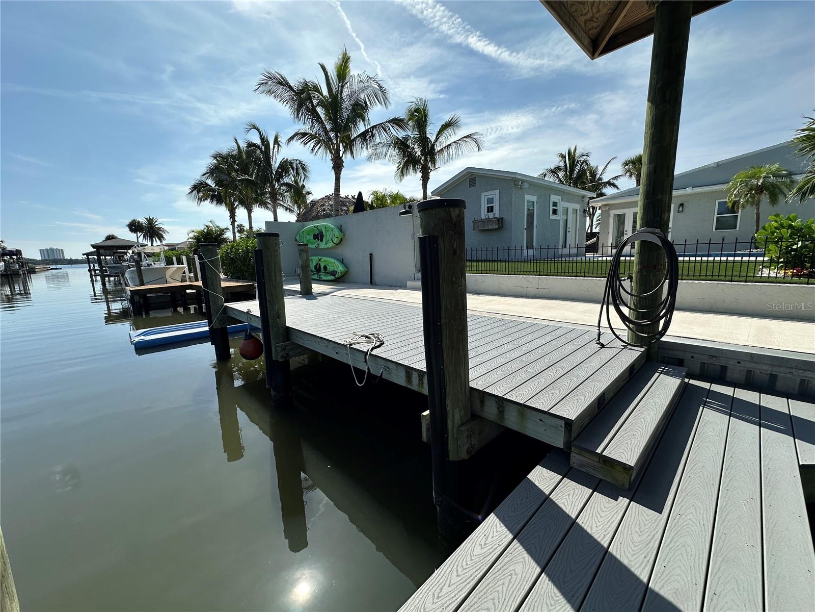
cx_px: 408
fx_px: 330
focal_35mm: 14
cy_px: 306
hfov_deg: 102.1
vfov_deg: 85.7
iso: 50
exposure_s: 1/2020
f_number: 2.2
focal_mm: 2.22
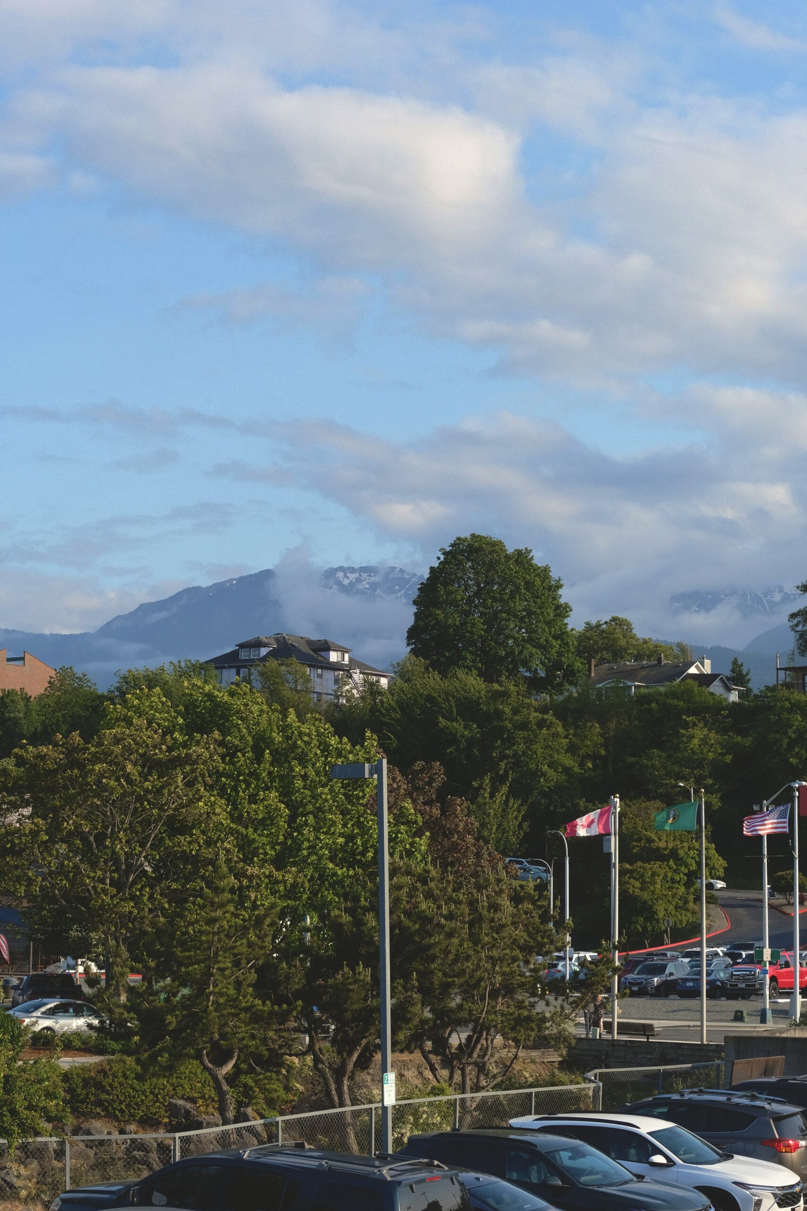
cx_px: 404
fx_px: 2521
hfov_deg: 18.2
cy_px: 606
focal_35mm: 75
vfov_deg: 27.0
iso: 200
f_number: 9
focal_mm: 50
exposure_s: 1/250
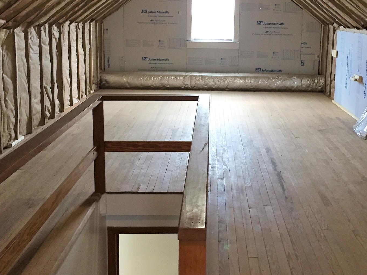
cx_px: 220
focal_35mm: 44
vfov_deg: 32.6
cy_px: 91
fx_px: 466
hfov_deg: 42.7
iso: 160
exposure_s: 1/30
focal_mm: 4.15
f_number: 2.2
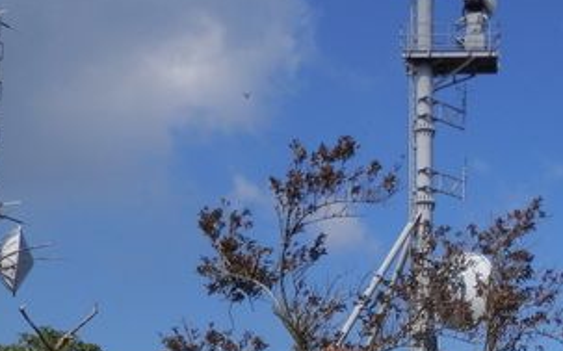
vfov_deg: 17.7
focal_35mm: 70
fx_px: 1073
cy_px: 425
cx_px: 479
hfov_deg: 28.5
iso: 80
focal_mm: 4.5
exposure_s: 1/250
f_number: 8.7
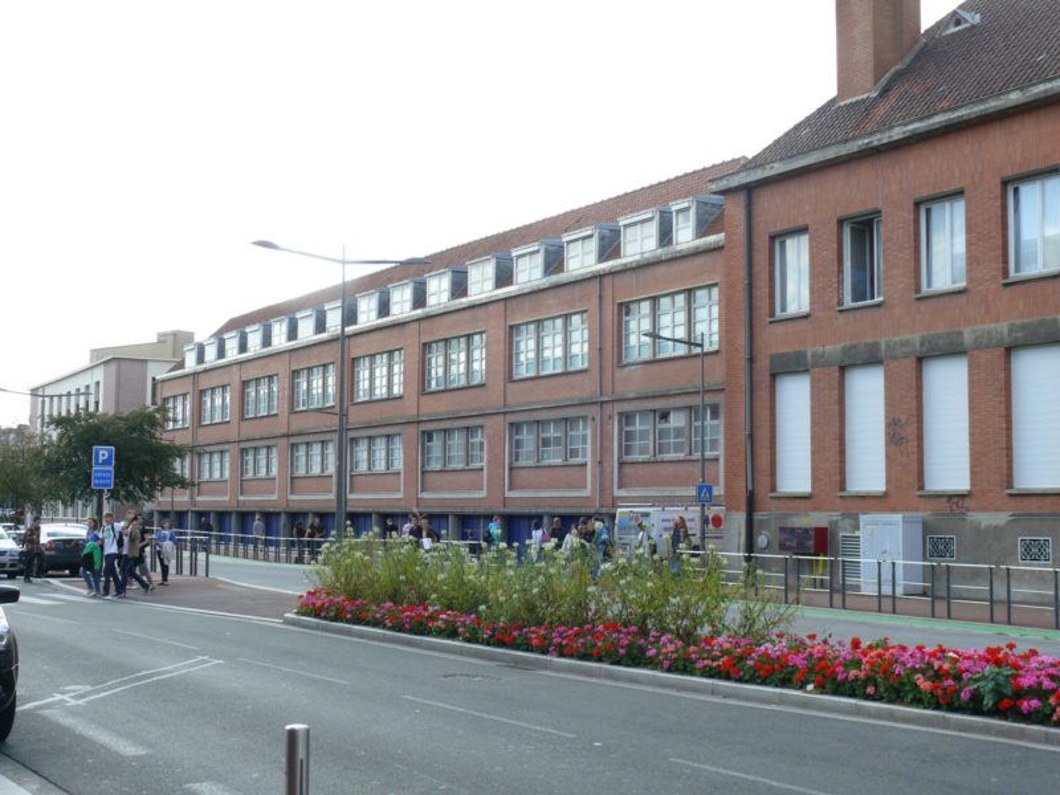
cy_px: 398
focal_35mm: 45
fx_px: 1378
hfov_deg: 42.1
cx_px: 530
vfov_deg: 32.2
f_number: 4
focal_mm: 9.6
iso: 100
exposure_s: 1/250
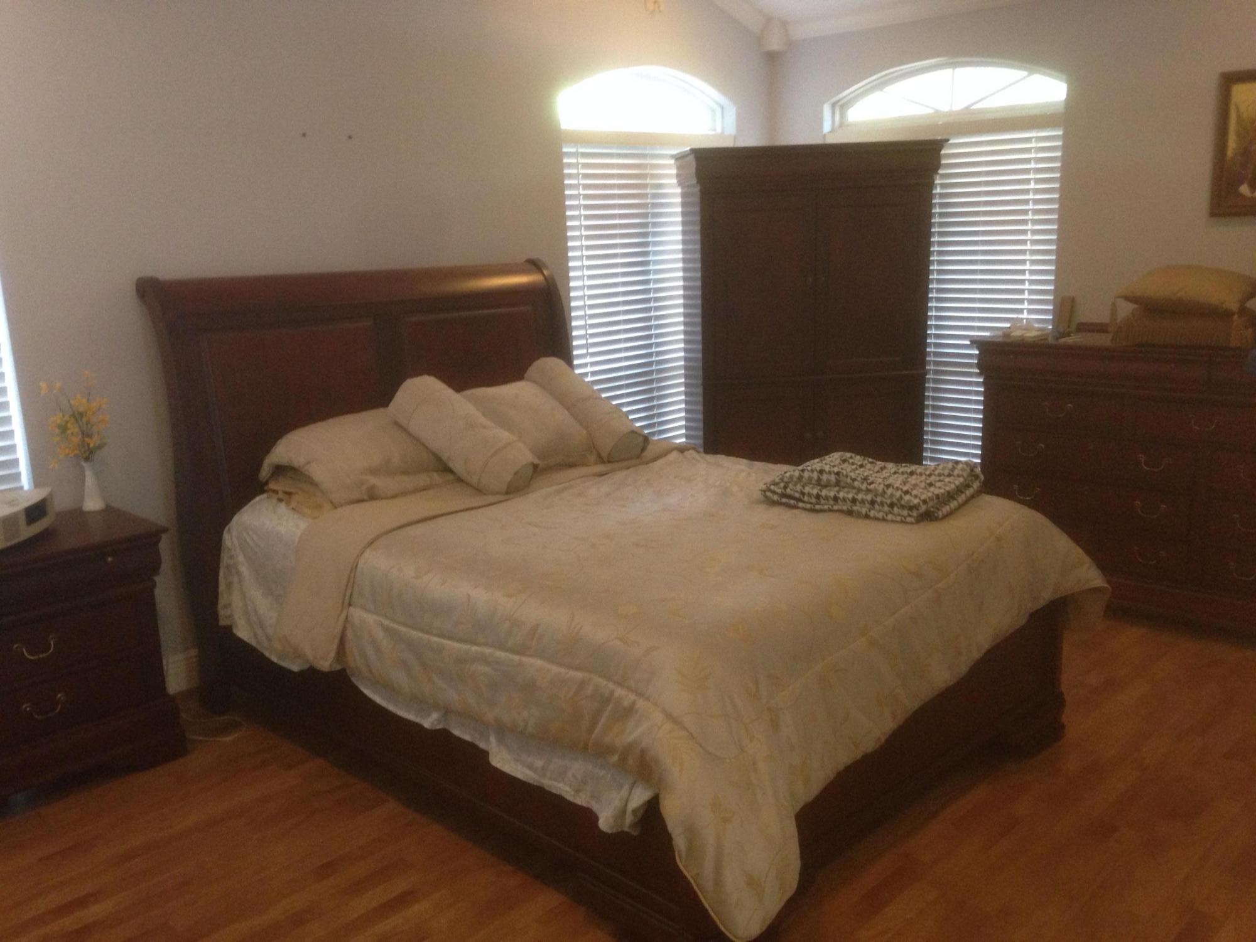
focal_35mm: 33
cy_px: 471
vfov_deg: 42.9
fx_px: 1197
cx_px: 628
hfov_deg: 55.4
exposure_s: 1/20
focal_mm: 4.12
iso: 250
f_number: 2.4
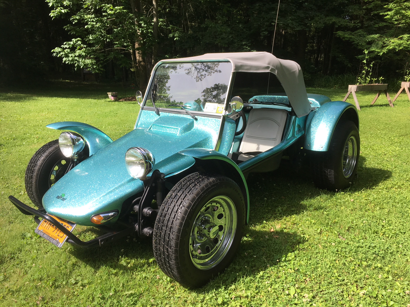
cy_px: 154
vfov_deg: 48.2
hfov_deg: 61.7
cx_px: 205
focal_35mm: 29
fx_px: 343
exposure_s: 1/651
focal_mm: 4.15
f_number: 2.2
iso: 25
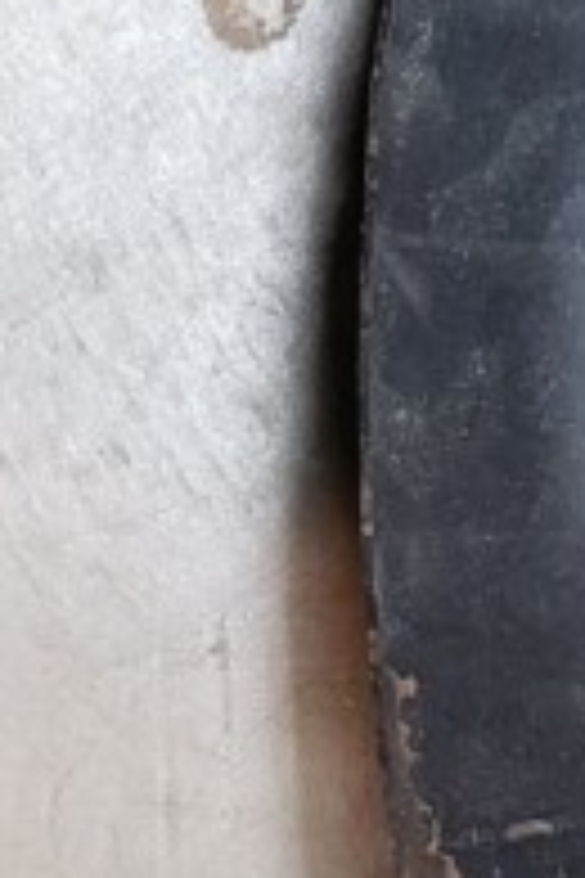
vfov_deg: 13.7
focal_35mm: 150
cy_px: 446
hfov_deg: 9.1
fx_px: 3656
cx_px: 130
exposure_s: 1/40
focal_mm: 4.3
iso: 320
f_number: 2.4
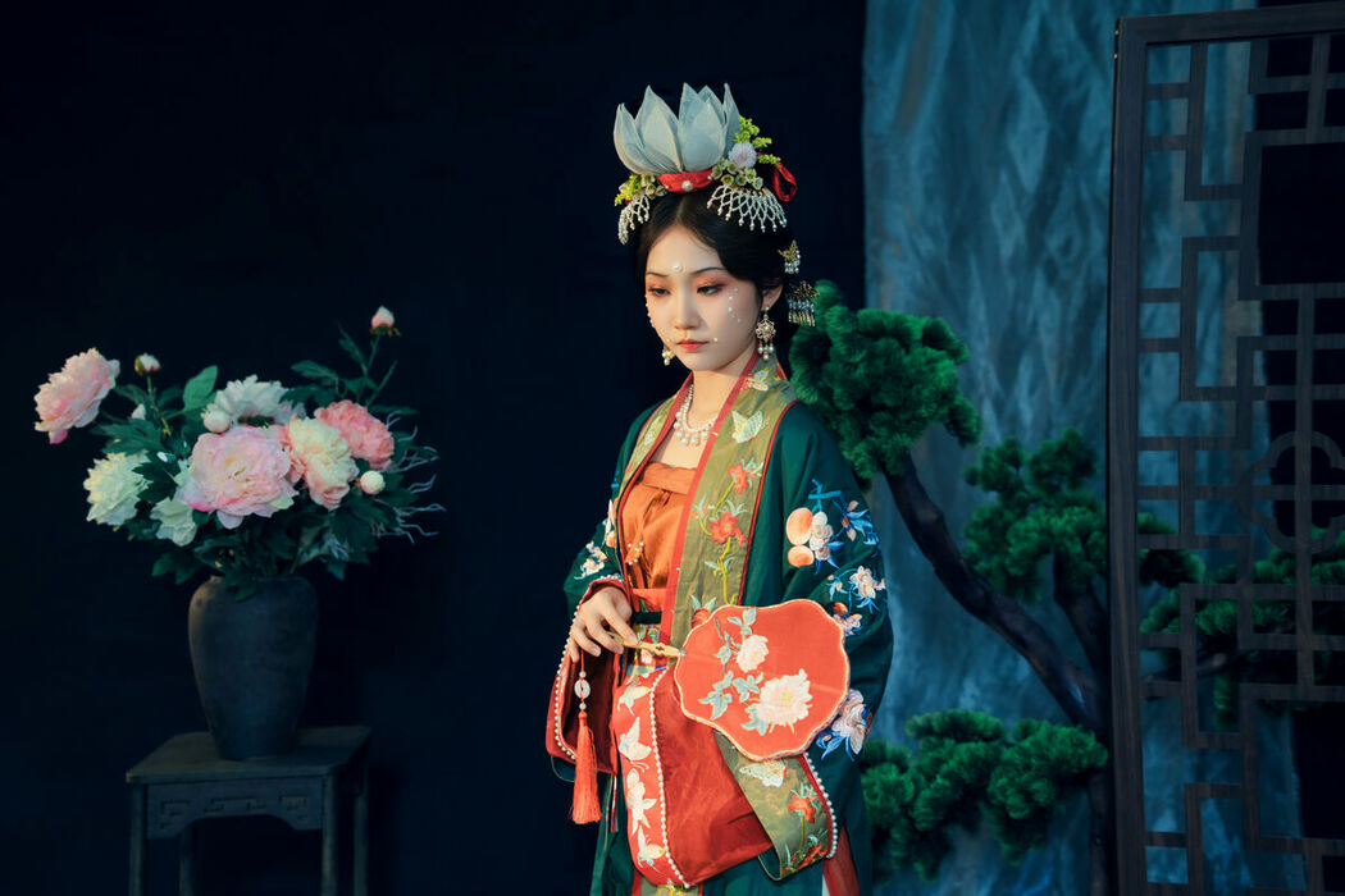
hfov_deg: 39.6
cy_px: 448
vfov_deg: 27.0
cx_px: 672
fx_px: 1868
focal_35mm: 50
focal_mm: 50
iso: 200
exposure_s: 1/125
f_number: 2.2
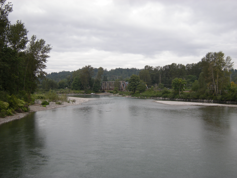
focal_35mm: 45
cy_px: 89
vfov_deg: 32.2
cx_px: 118
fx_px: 308
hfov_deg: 42.1
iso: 64
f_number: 3.5
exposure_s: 1/316
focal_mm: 7.5
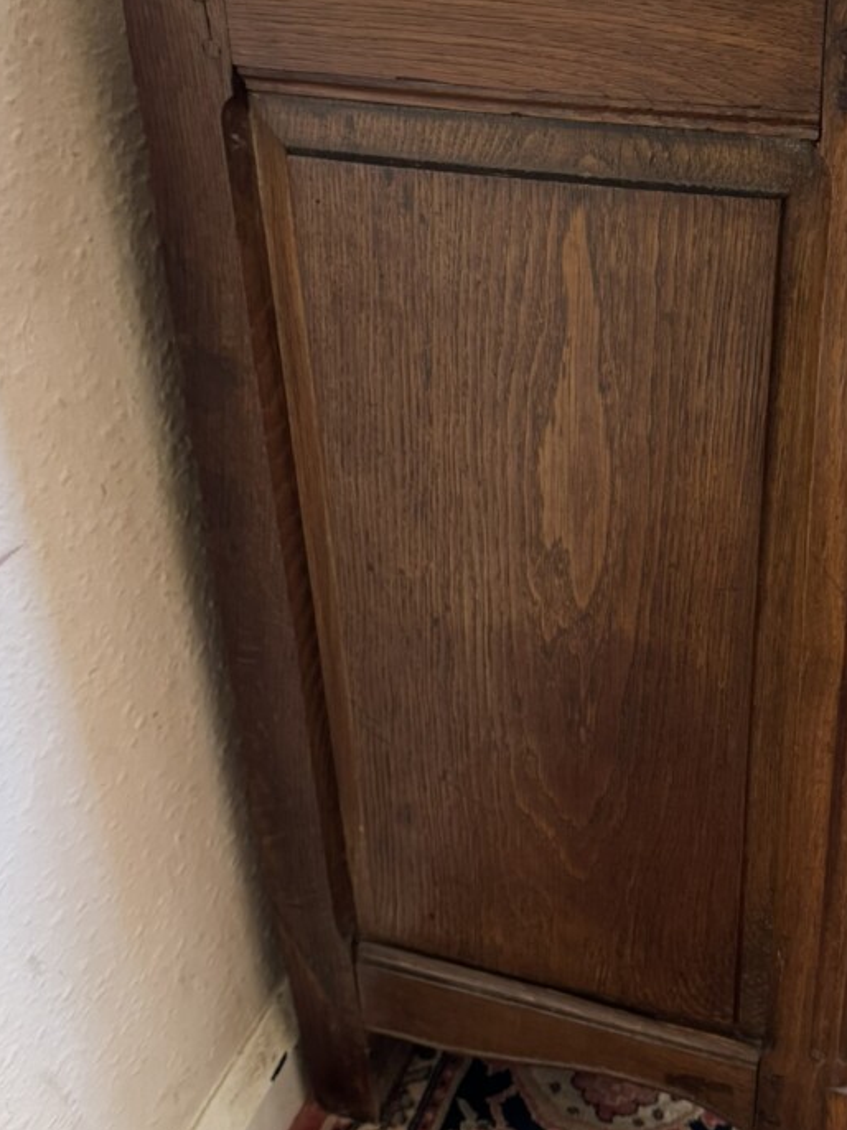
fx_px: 1371
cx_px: 592
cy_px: 468
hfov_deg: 33.9
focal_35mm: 42
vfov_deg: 44.6
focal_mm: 6.76
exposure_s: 1/50
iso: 400
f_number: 1.78
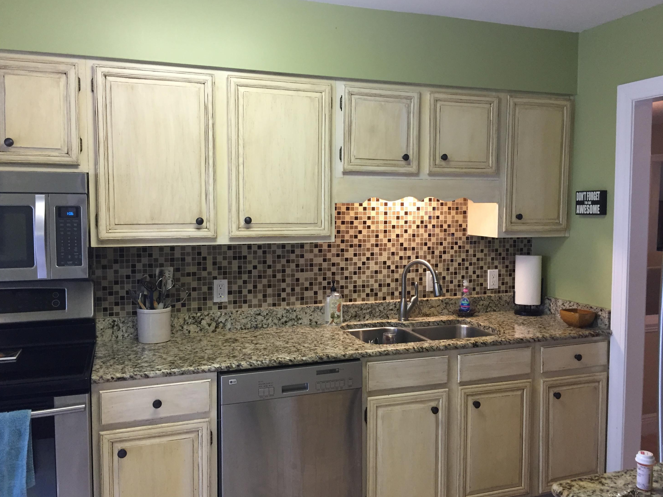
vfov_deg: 46.8
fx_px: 575
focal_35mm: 30
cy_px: 243
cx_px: 342
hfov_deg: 60.0
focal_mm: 4.15
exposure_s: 1/30
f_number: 2.2
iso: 125
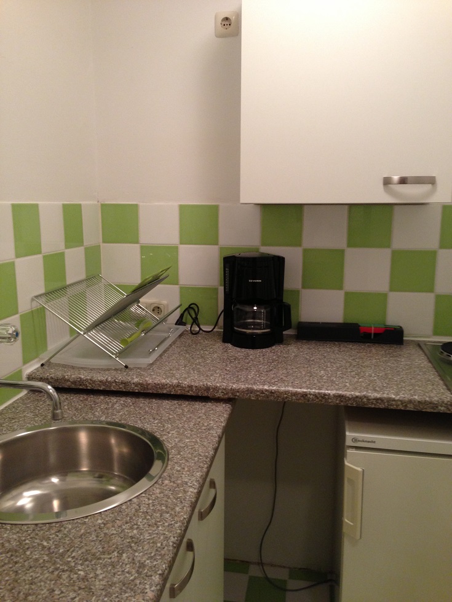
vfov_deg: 55.4
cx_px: 226
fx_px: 575
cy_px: 301
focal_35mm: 33
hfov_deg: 42.9
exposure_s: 1/20
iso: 160
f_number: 2.4
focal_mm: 4.13
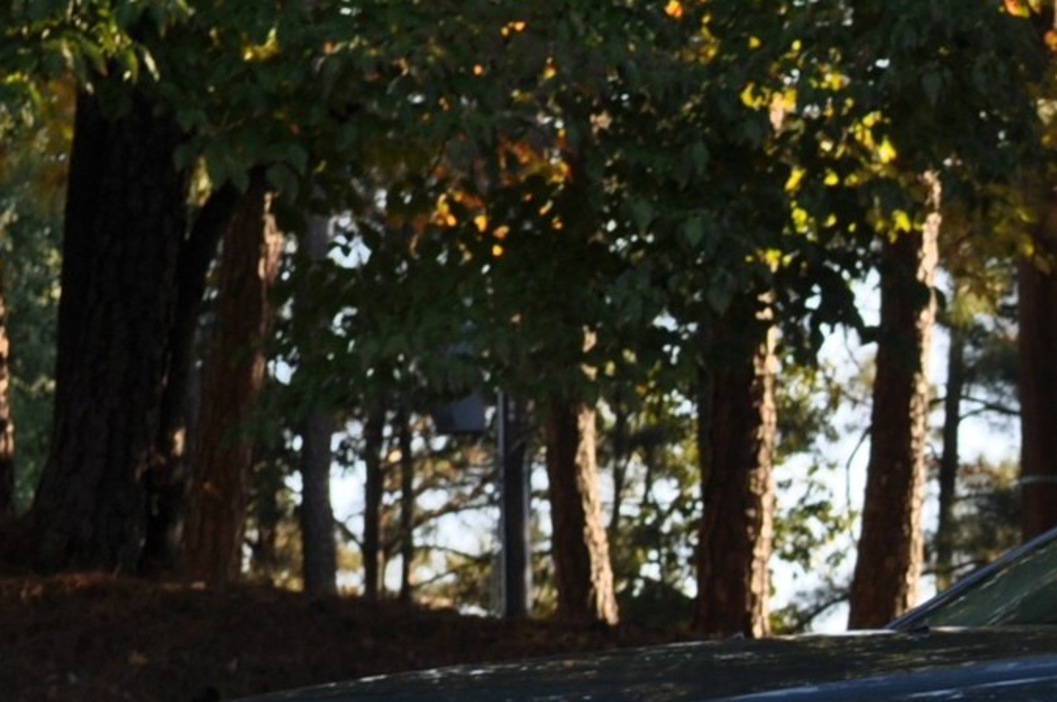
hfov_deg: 10.2
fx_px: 5686
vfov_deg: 7.0
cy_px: 876
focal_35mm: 194
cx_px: 1671
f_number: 7.1
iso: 200
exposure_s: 1/200
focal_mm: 35
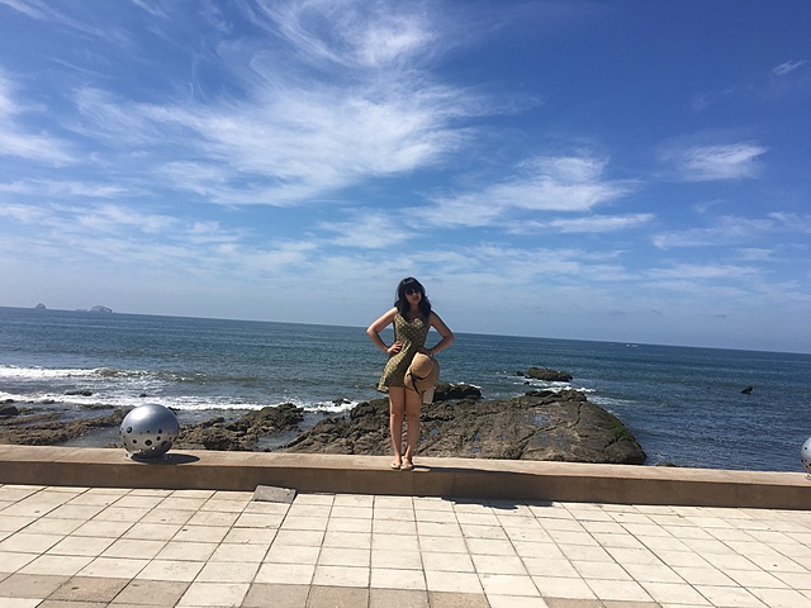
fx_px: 679
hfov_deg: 61.7
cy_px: 304
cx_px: 406
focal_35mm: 29
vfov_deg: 48.2
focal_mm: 4.15
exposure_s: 1/2849
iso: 25
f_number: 2.2
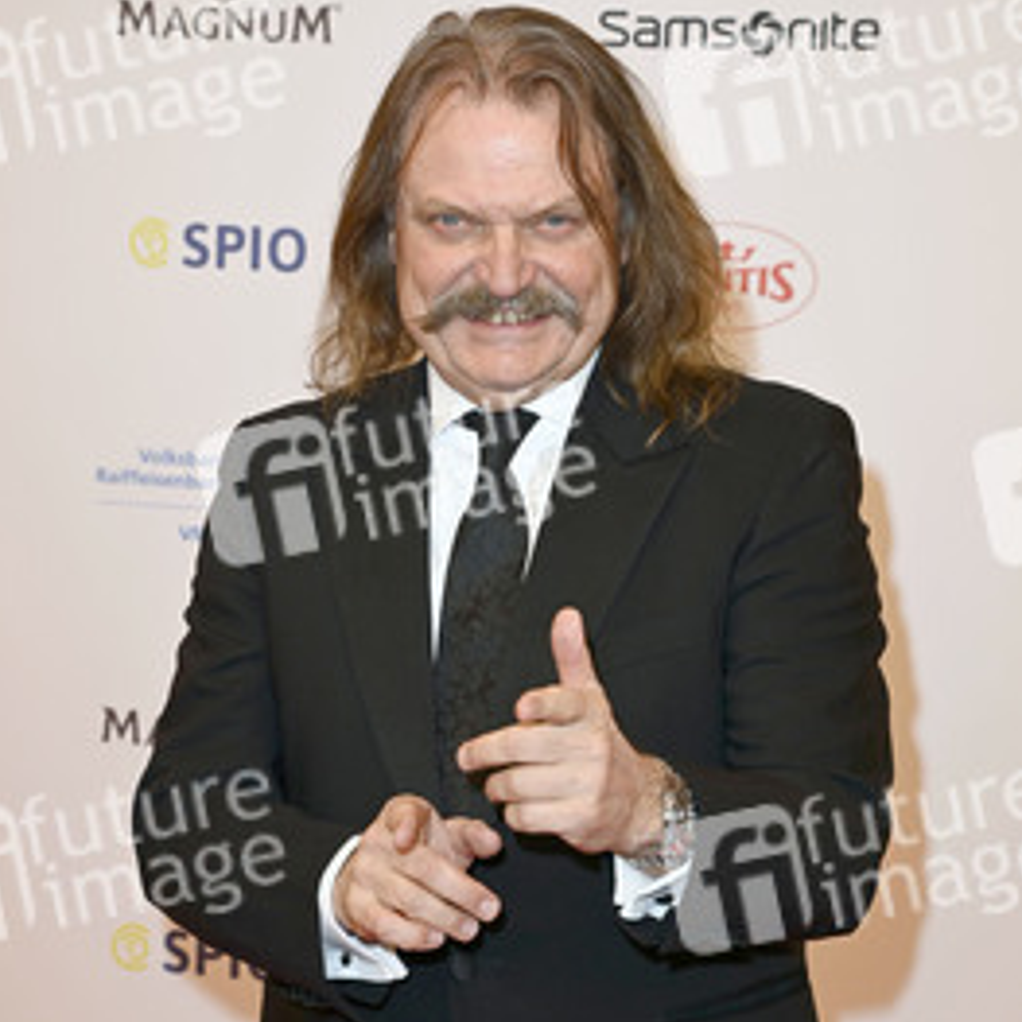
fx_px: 3541
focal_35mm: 106
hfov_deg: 16.4
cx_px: 509
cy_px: 668
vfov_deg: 16.4
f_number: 7.1
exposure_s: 1/250
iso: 640
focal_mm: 82
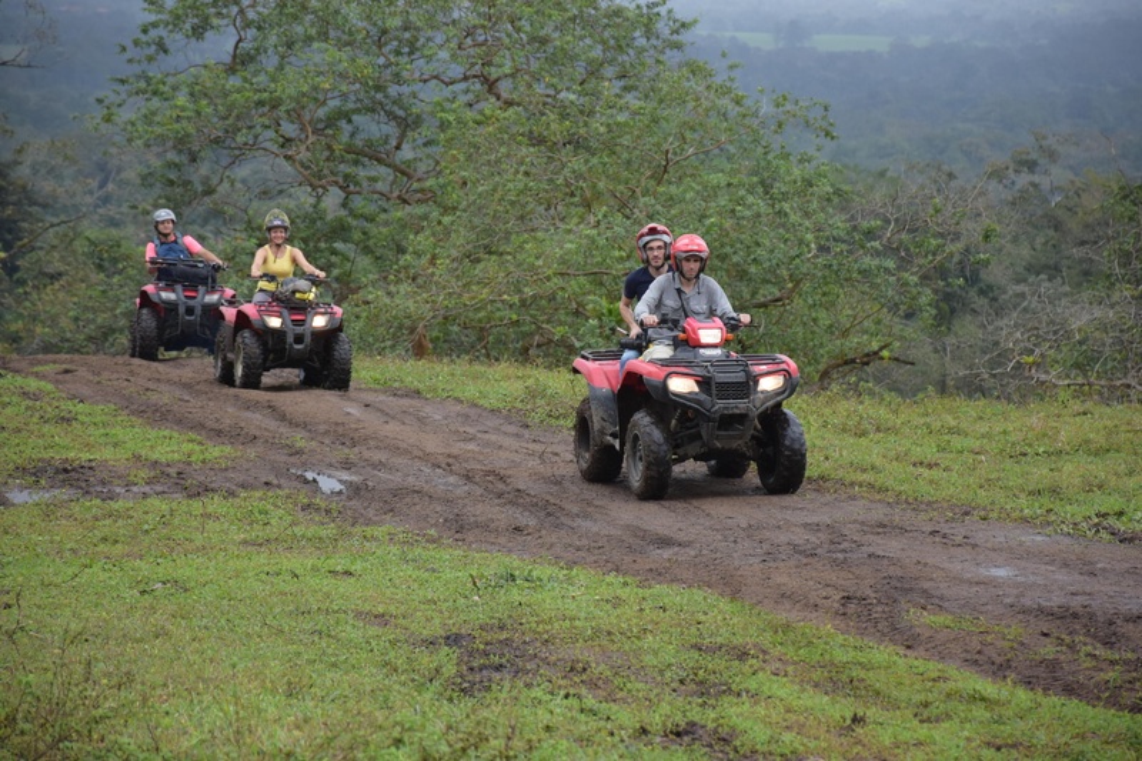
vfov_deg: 8.2
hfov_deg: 12.2
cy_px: 380
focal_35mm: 168
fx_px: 5328
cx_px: 571
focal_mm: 112
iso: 400
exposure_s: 1/640
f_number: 5.6
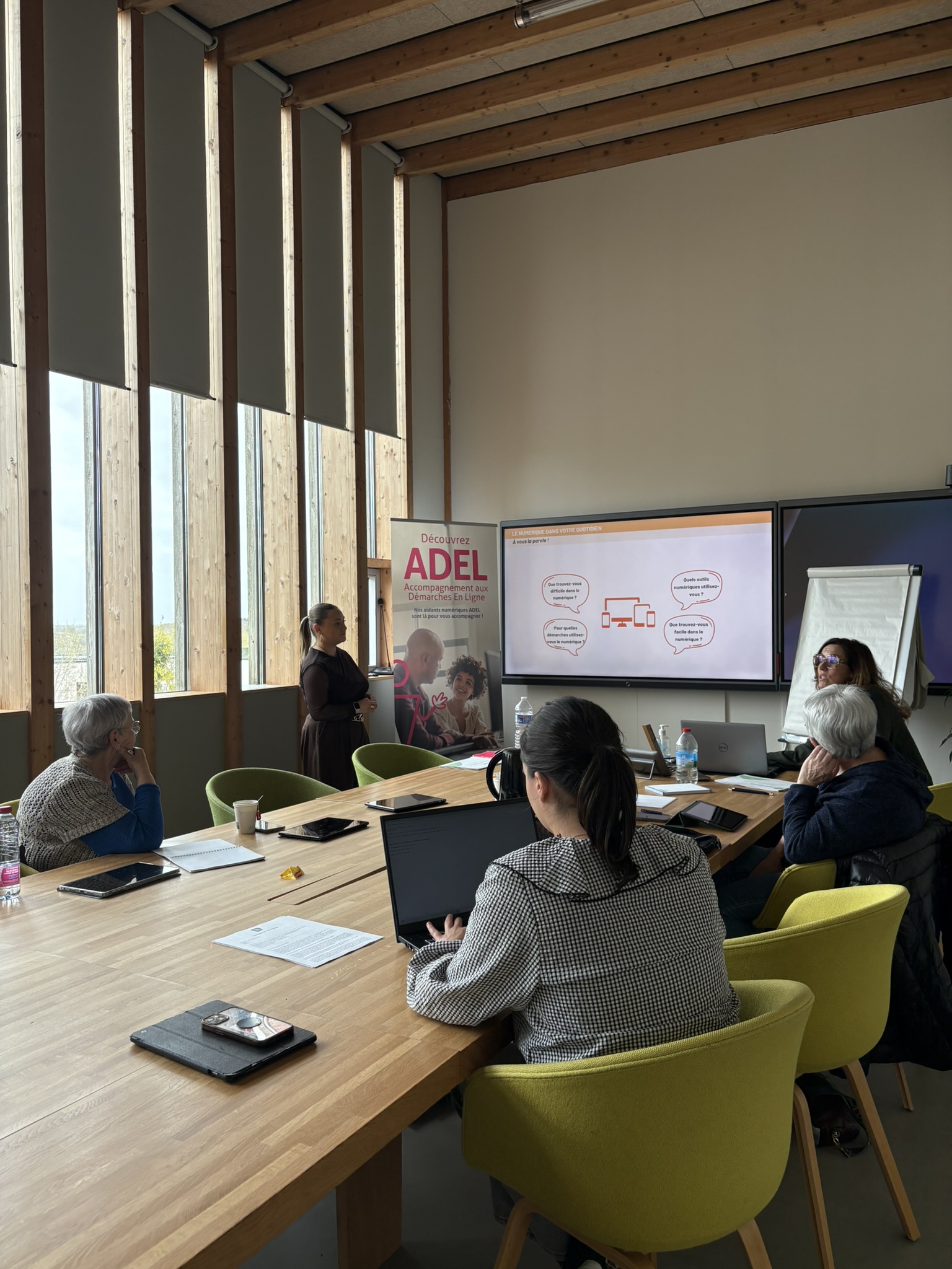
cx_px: 476
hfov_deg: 53.1
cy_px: 634
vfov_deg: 67.3
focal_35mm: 26
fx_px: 953
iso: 100
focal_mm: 5.96
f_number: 1.6
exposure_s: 1/242
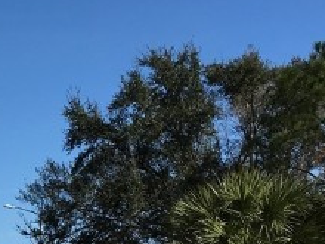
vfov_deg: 10.6
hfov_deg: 12.9
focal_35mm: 135
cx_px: -304
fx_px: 1267
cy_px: 361
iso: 25
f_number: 2.2
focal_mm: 4.15
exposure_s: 1/2331
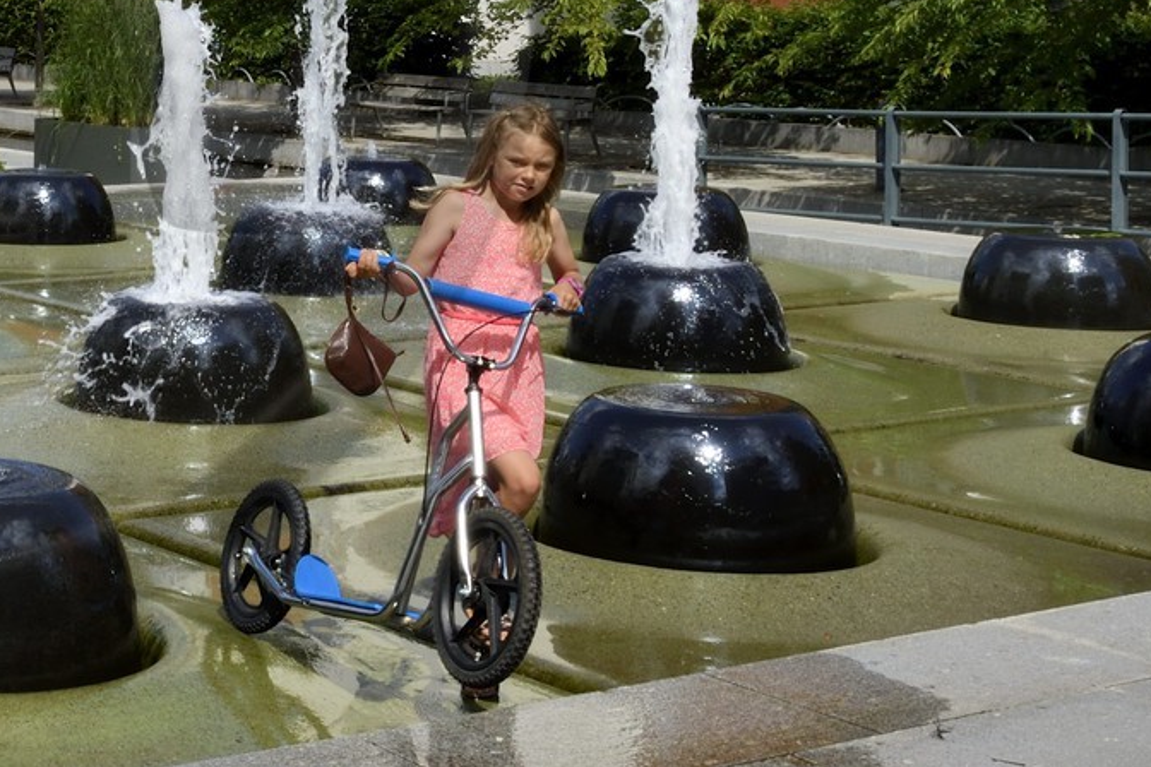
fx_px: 2206
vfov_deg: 19.0
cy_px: -45
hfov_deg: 26.5
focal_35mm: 69
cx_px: -170
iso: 400
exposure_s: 1/250
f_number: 18
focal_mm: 29
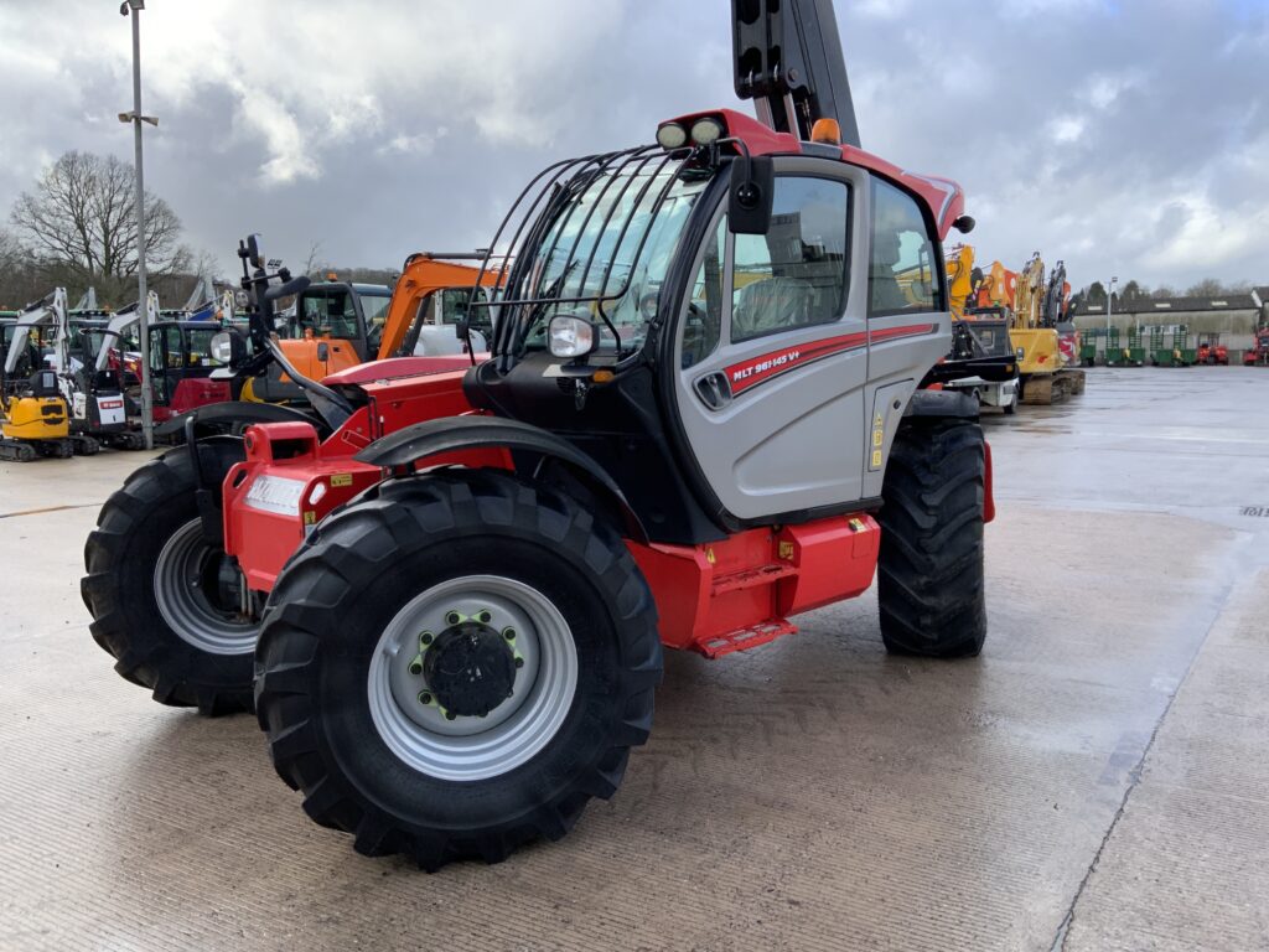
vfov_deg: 48.2
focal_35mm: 29
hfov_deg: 61.7
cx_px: 634
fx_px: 1063
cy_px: 476
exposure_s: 1/367
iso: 16
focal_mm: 3
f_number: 1.8
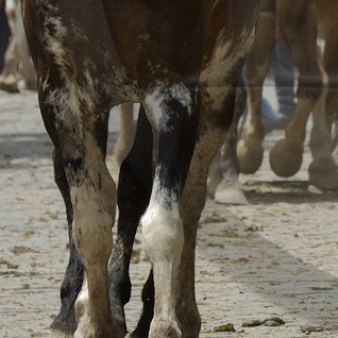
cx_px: 484
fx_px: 9456
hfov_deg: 2.0
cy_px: -86
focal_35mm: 856
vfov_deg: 2.0
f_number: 10
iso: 400
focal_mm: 200
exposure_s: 1/640
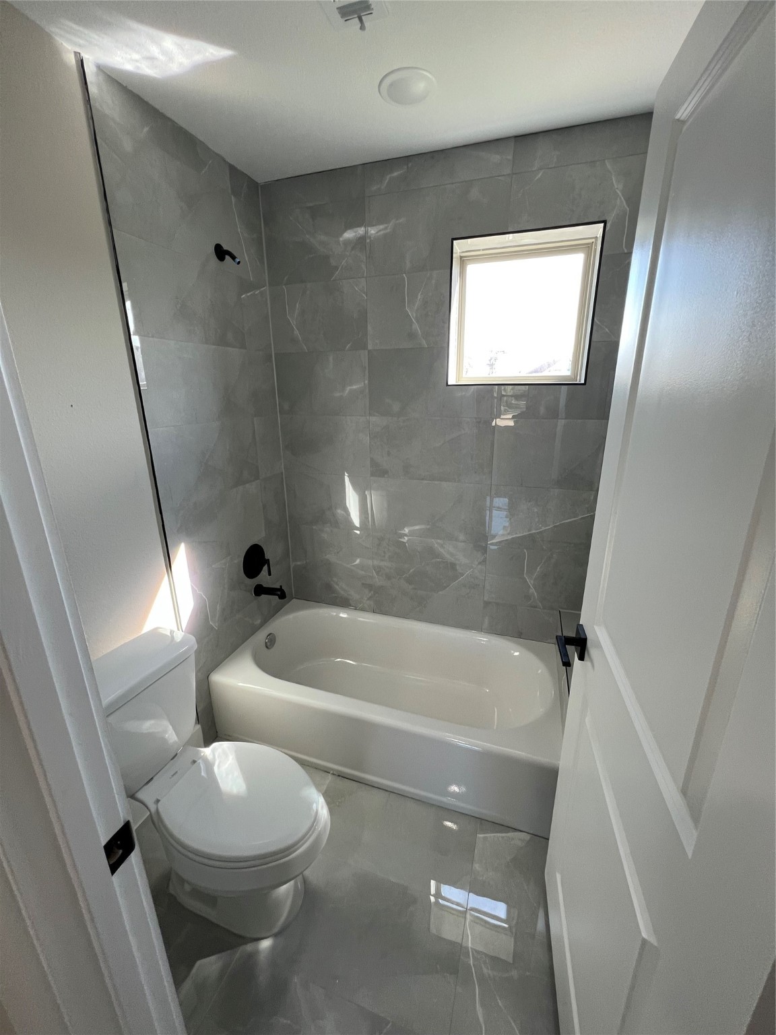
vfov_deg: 106.2
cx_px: 388
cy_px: 518
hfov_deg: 89.9
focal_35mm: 13
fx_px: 389
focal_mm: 1.57
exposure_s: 1/120
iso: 125
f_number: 1.8
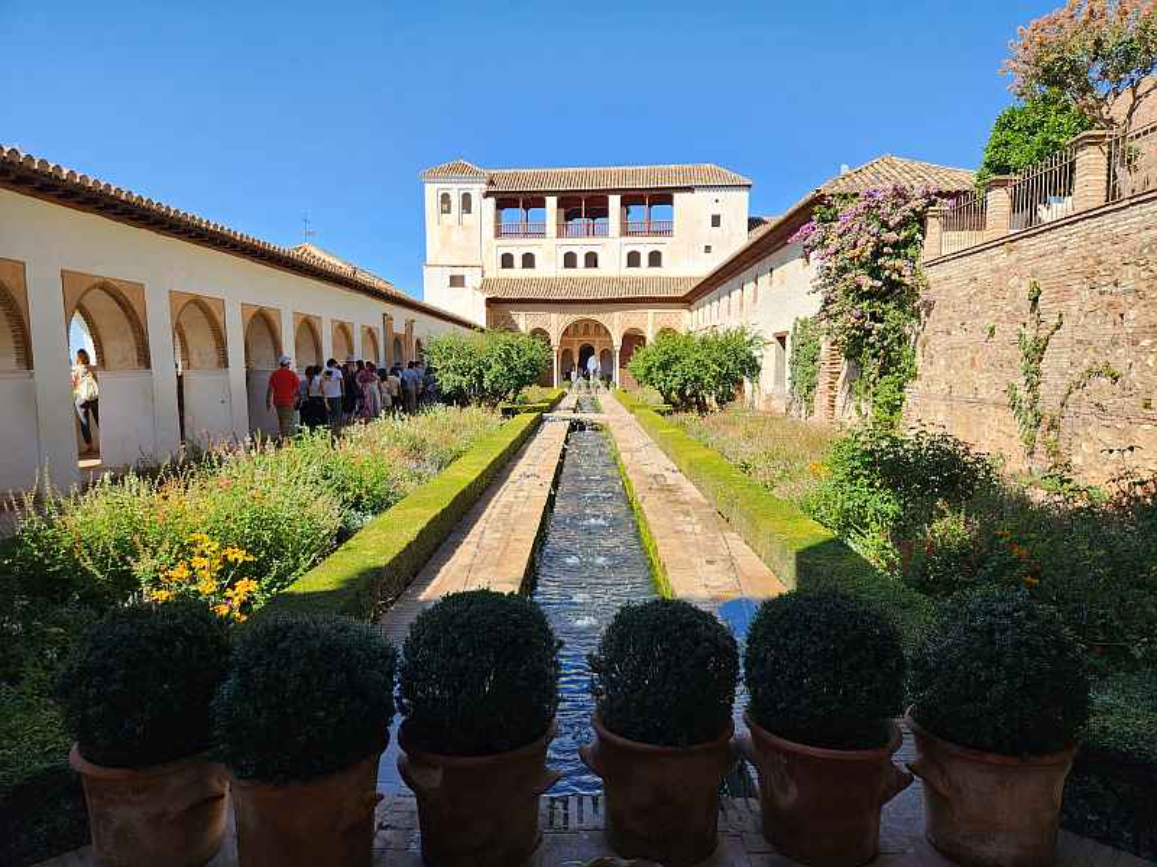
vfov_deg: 58.9
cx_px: 578
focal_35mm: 23
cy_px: 434
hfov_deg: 73.9
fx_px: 769
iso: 20
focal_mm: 5.4
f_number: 1.8
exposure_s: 1/758
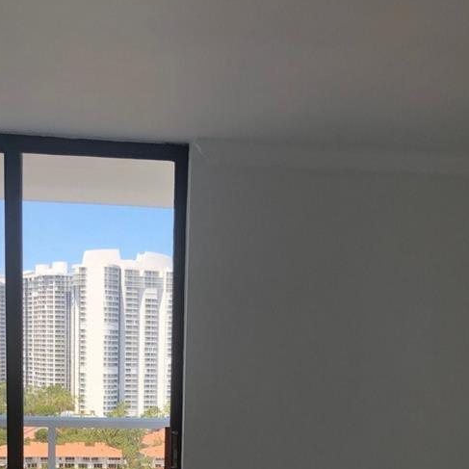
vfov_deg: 26.2
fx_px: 935
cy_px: 506
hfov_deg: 28.1
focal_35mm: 61
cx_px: 195
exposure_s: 1/273
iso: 20
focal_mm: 3.99
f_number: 1.8
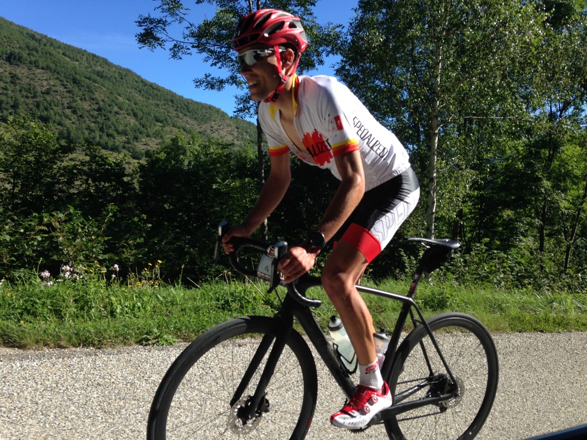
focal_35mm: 33
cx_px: 294
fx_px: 560
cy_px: 220
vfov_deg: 42.9
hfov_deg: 55.4
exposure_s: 1/874
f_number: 2.4
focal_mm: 4.12
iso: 50
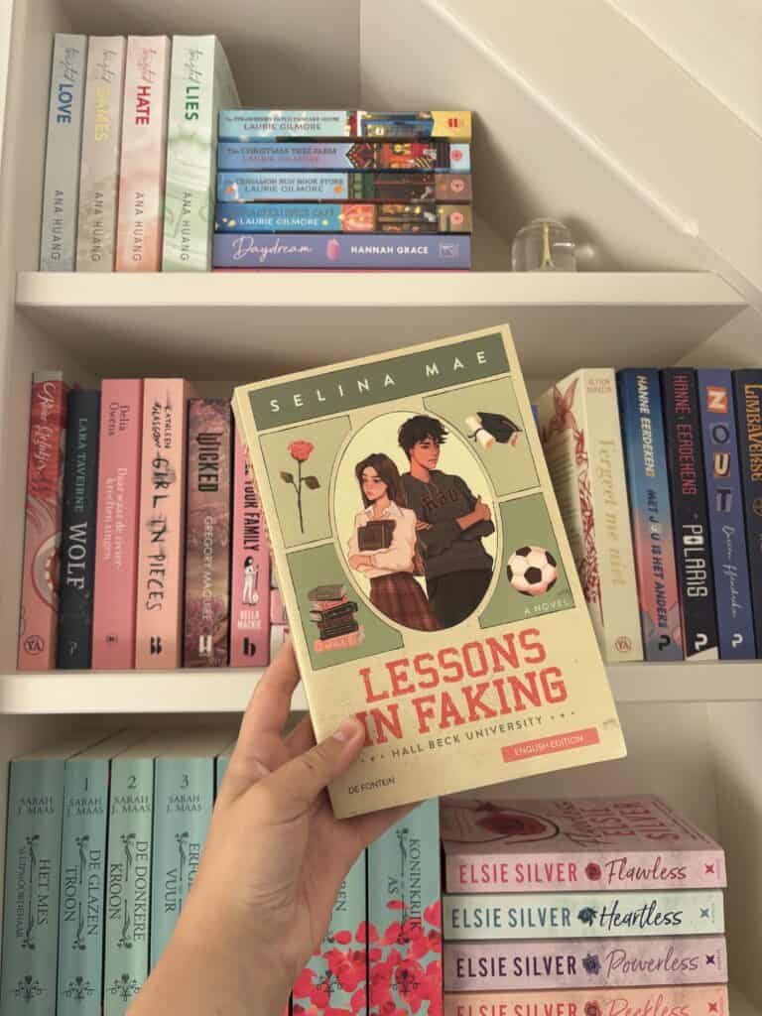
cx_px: 381
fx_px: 763
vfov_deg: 67.3
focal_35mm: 26
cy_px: 508
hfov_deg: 53.1
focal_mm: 5.96
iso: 125
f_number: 1.6
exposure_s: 1/121
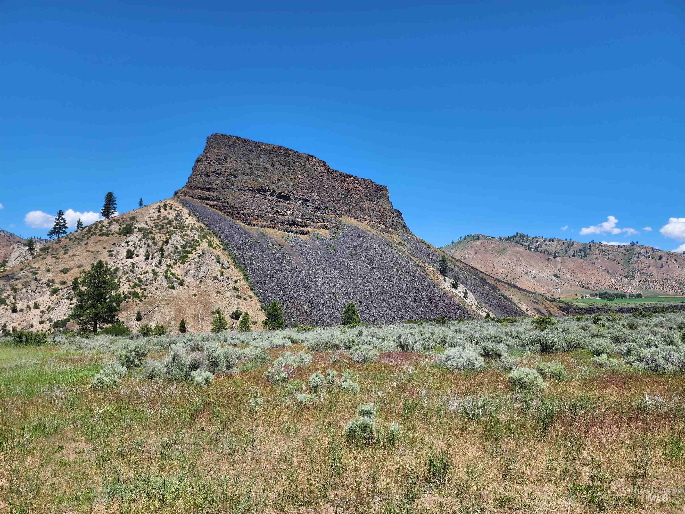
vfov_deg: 58.9
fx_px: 455
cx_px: 342
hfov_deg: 73.9
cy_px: 257
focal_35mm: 23
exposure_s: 1/1022
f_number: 1.8
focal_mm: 6.4
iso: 12
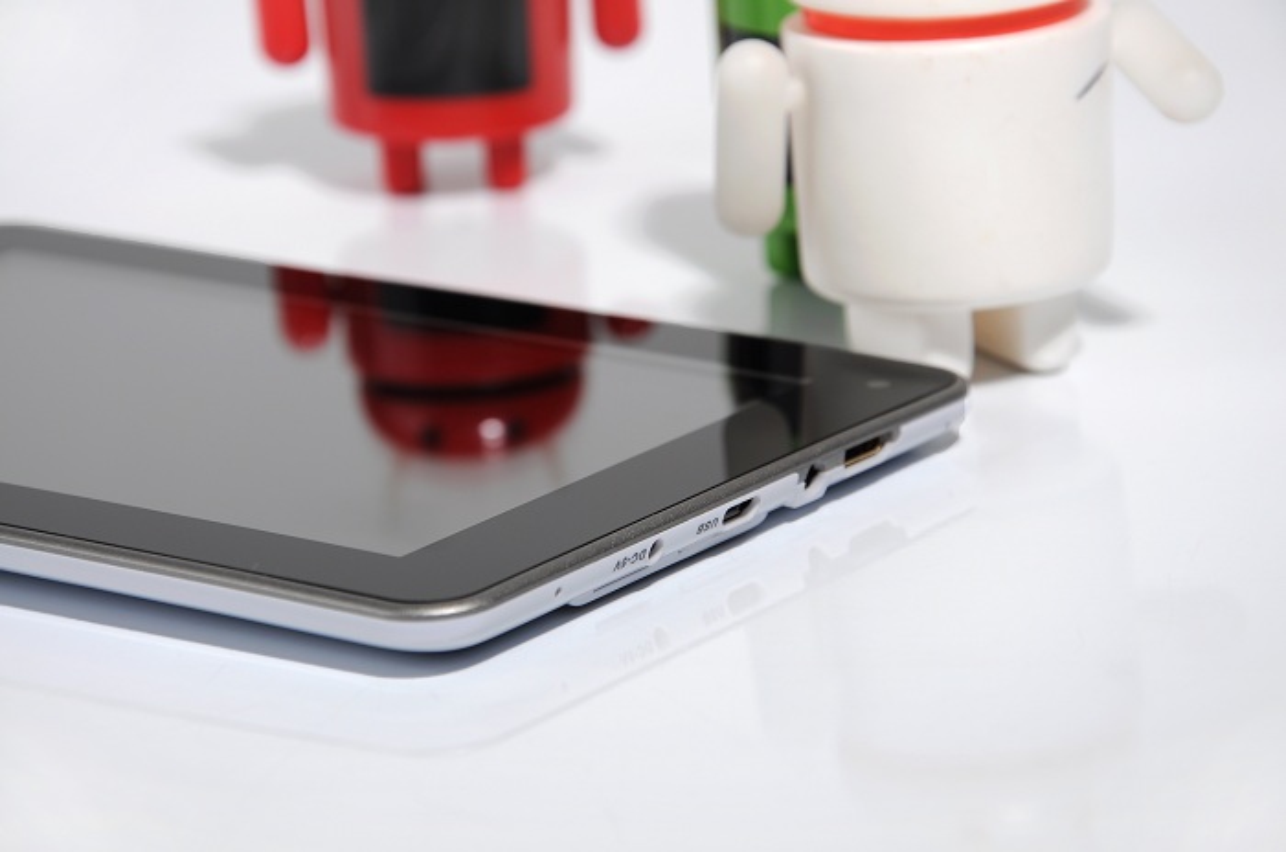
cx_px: 643
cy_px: 426
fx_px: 5616
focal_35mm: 158
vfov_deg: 8.7
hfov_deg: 13.1
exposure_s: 1/125
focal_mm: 105
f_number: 9.5
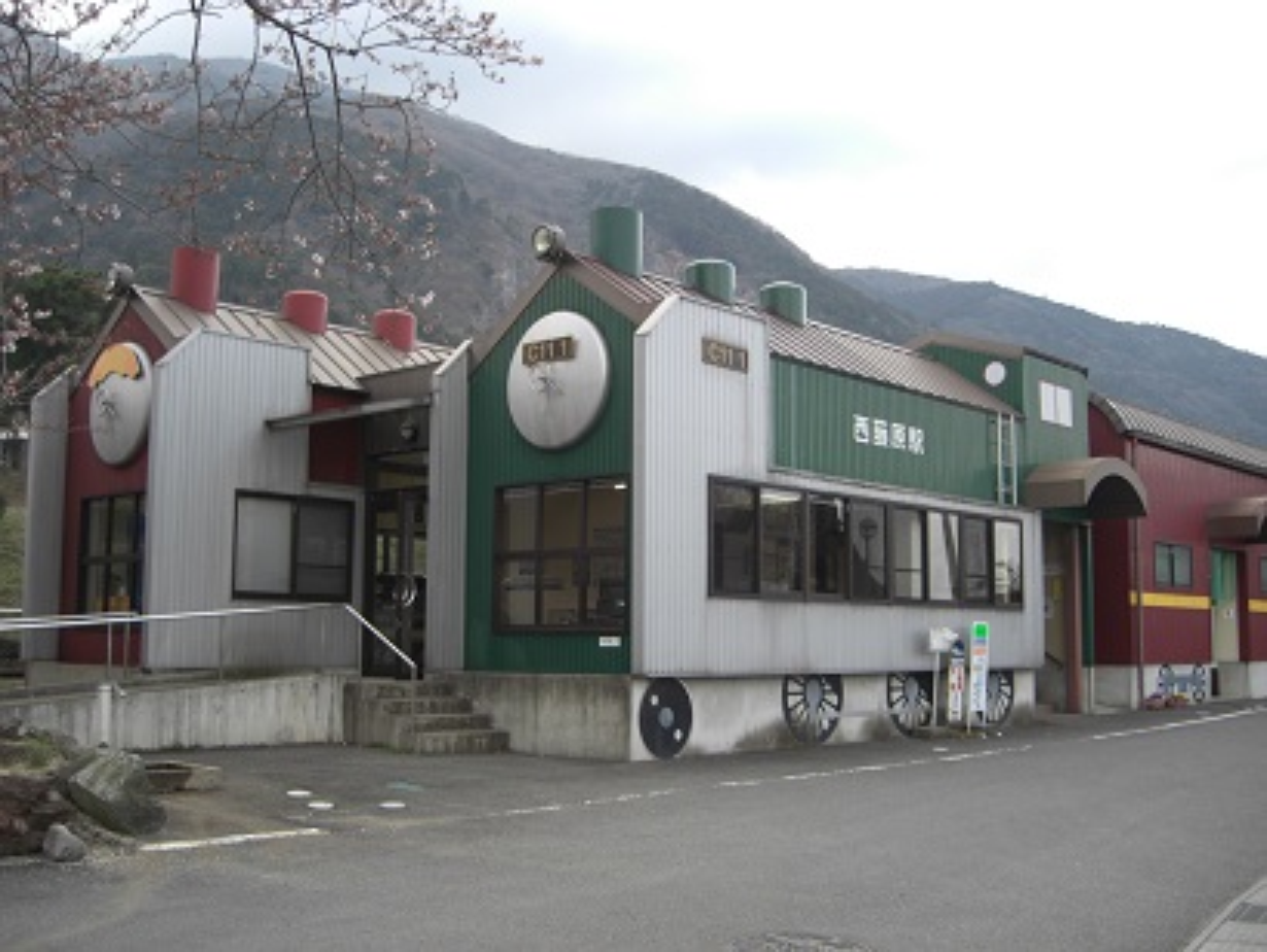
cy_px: 476
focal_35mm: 38
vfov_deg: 37.8
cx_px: 634
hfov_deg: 49.0
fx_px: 1392
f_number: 2.8
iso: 80
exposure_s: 1/250
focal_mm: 7.9
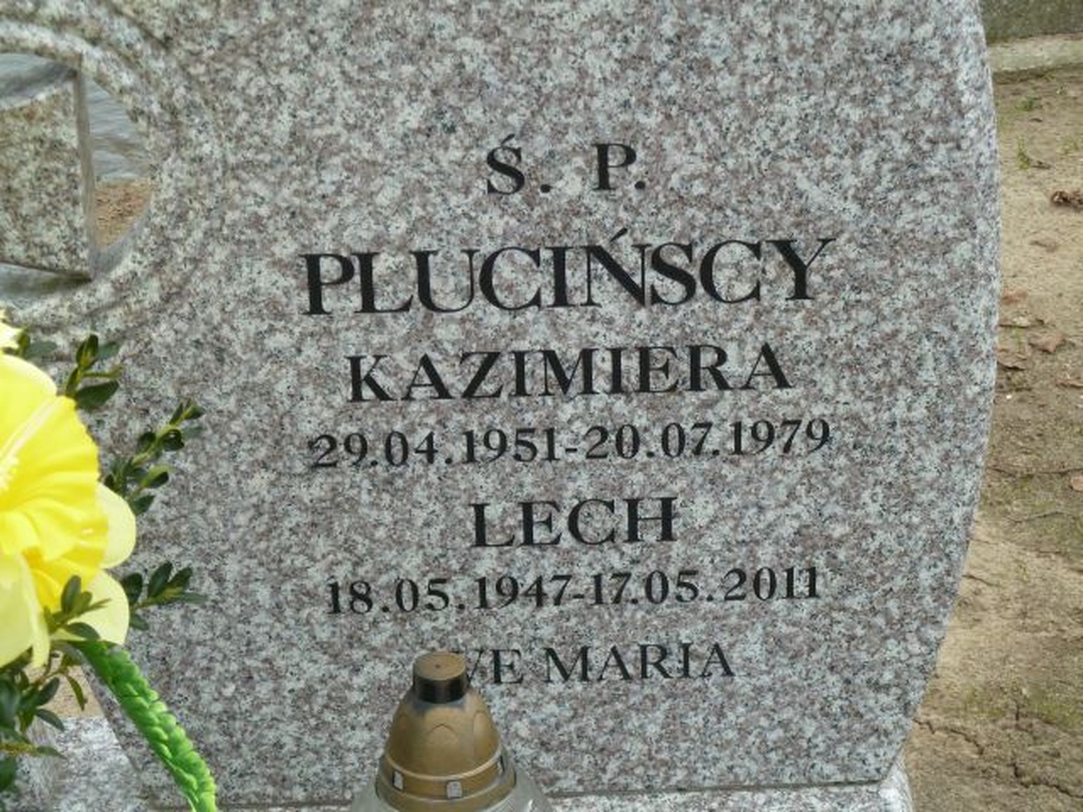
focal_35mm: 96
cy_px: 406
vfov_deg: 15.4
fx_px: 3003
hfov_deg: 20.4
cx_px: 542
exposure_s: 1/400
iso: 250
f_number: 4.3
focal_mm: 15.8
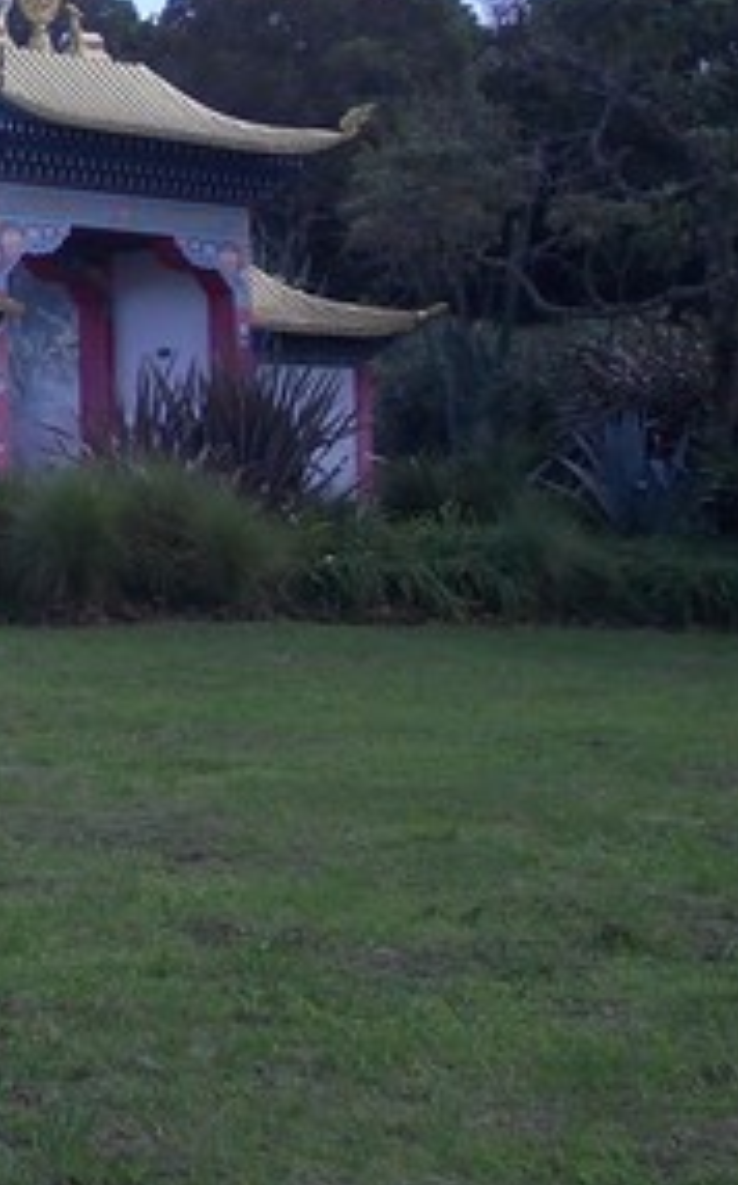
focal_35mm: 108
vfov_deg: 19.2
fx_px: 3486
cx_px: -659
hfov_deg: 11.1
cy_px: 331
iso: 80
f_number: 6.2
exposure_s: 1/200
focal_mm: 5.3
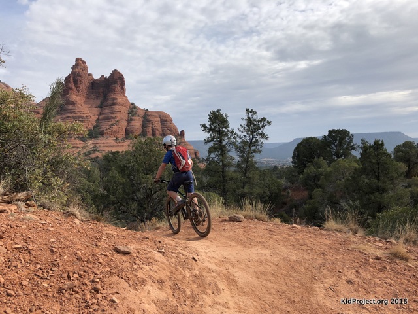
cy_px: 157
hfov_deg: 63.4
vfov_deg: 49.7
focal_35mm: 28
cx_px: 209
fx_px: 338
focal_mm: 3.99
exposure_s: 1/1600
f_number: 1.8
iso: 20
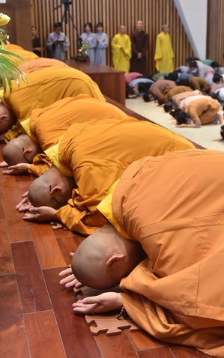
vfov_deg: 33.3
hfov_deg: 21.3
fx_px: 595
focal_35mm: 61
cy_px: 138
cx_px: 133
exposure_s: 1/125
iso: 2000
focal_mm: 44
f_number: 5
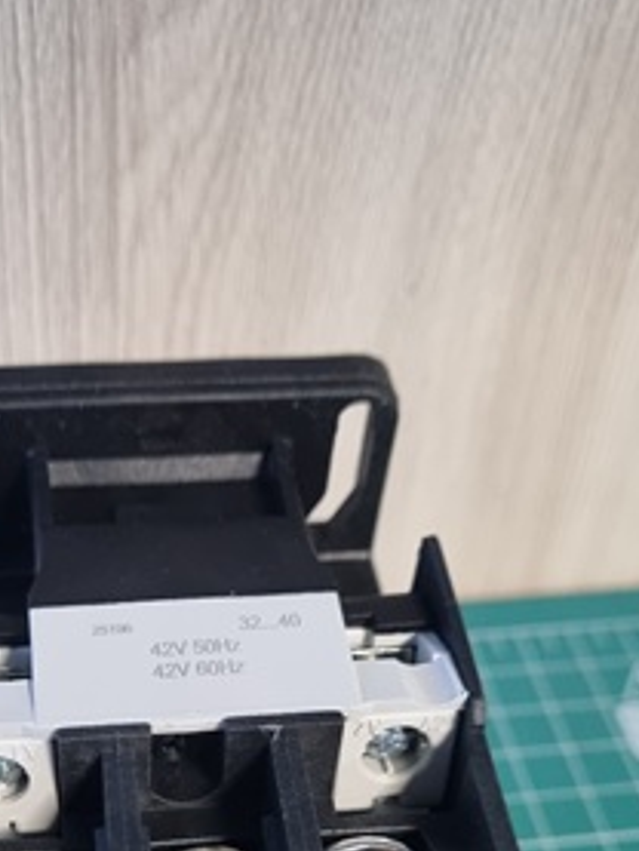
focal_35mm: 53
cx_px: 180
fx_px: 1303
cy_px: 790
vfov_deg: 33.9
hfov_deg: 27.3
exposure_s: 1/50
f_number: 1.8
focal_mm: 5.4
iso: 640
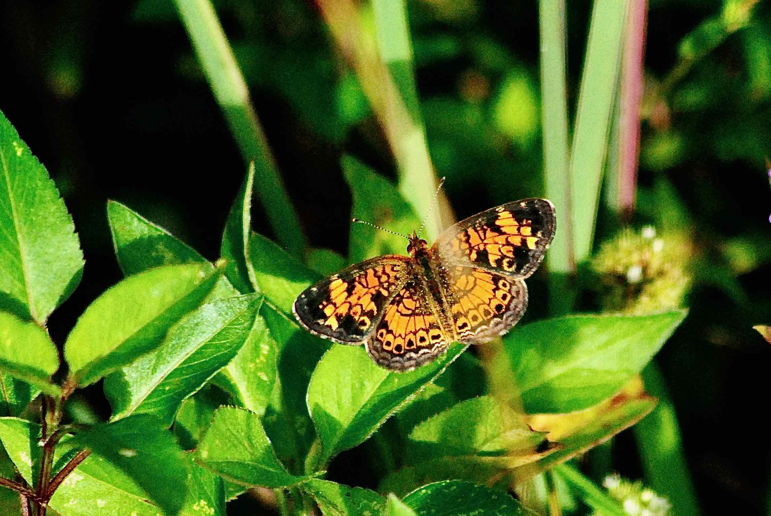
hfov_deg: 4.6
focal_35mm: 450
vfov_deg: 3.1
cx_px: 386
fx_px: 9648
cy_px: 258
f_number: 7.1
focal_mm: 300
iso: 1600
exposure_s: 1/3200
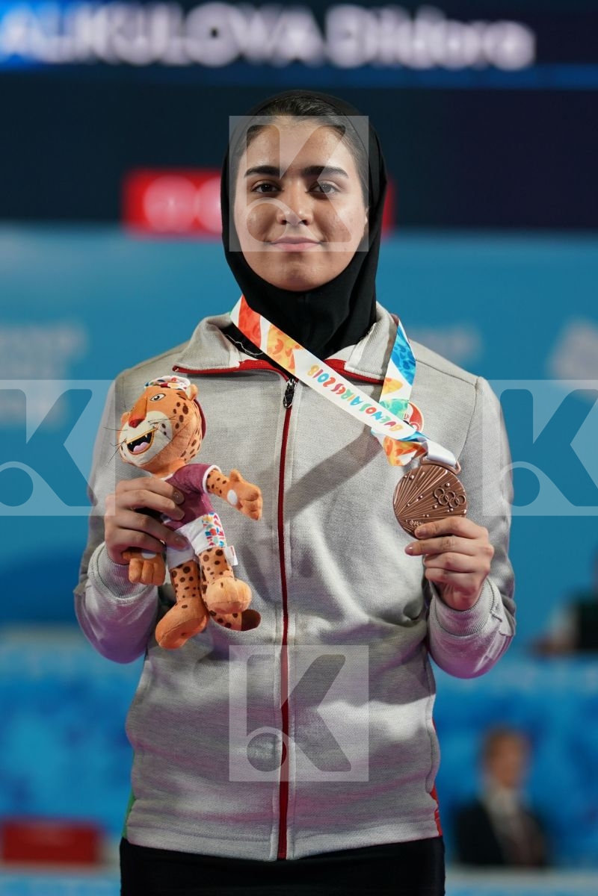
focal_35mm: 184
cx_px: 299
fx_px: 4584
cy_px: 448
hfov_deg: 7.5
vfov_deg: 11.2
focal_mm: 123
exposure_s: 1/500
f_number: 2.8
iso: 500
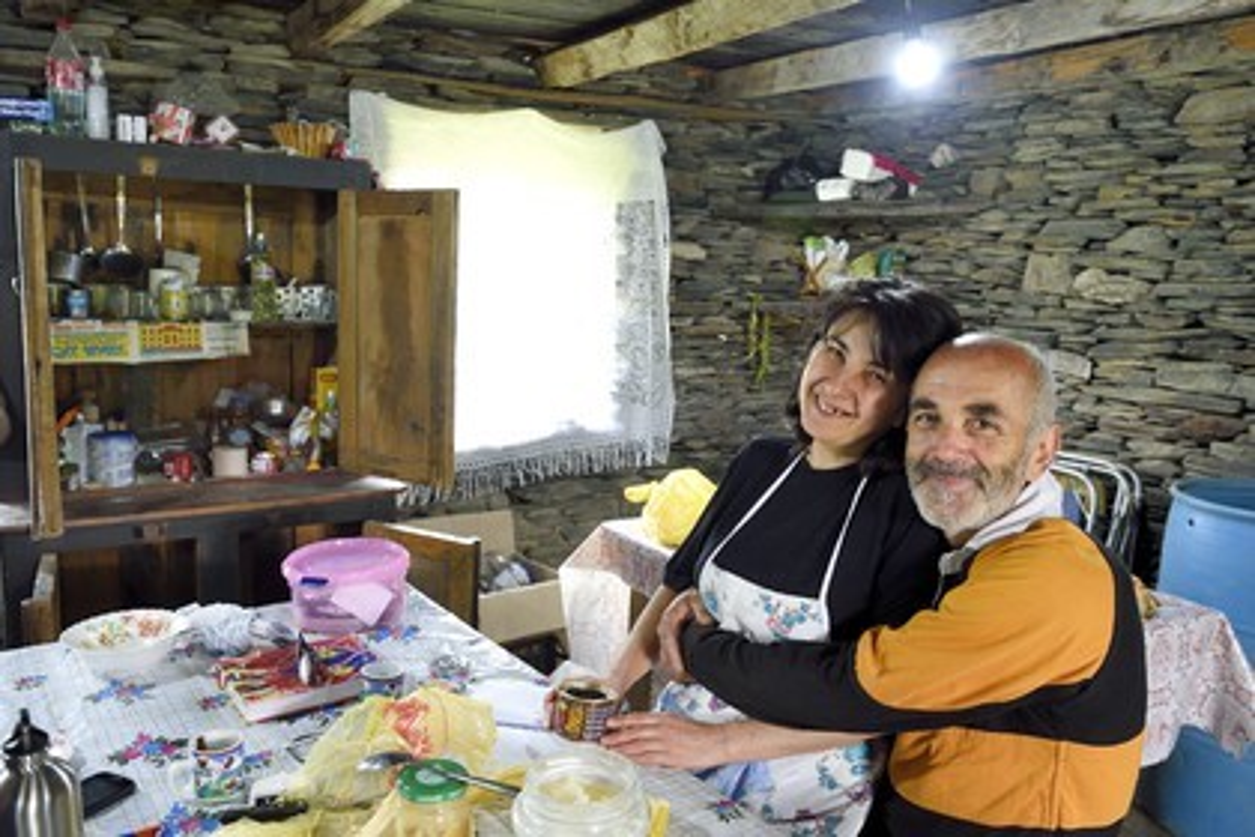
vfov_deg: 45.0
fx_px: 1011
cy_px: 418
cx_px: 628
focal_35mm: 29
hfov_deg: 63.7
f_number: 5.6
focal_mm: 29
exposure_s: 1/25
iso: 1600
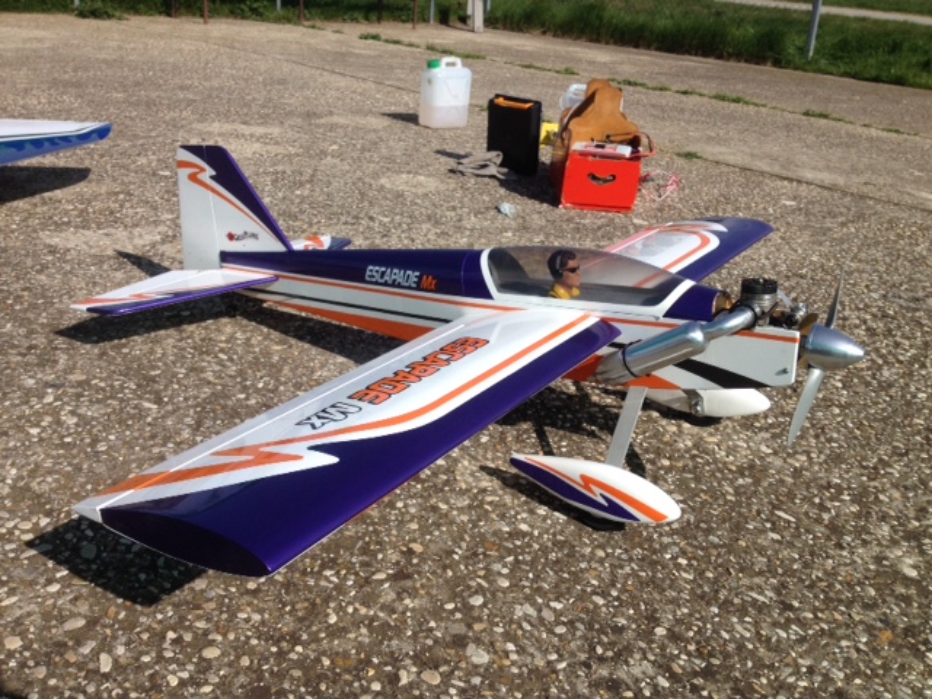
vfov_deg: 40.7
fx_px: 942
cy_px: 350
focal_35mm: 35
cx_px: 466
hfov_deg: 52.6
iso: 50
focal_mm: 4.28
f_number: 2.4
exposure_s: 1/2762
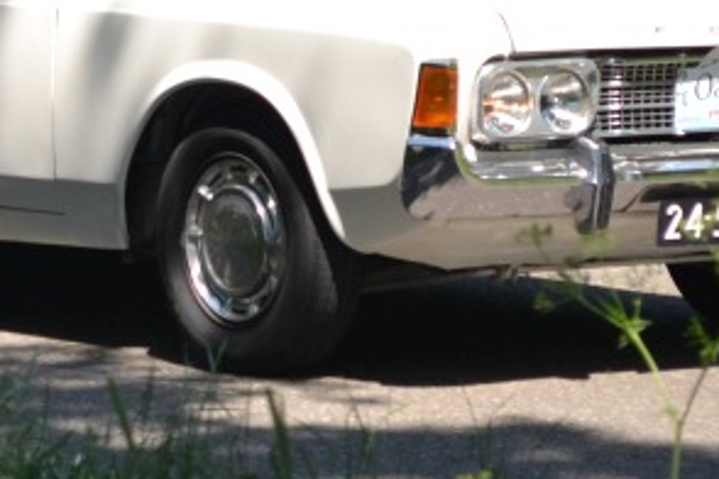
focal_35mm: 281
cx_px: 382
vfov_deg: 4.9
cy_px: -21
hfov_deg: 7.3
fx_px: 5606
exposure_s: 1/200
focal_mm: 55
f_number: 6.3
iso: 100
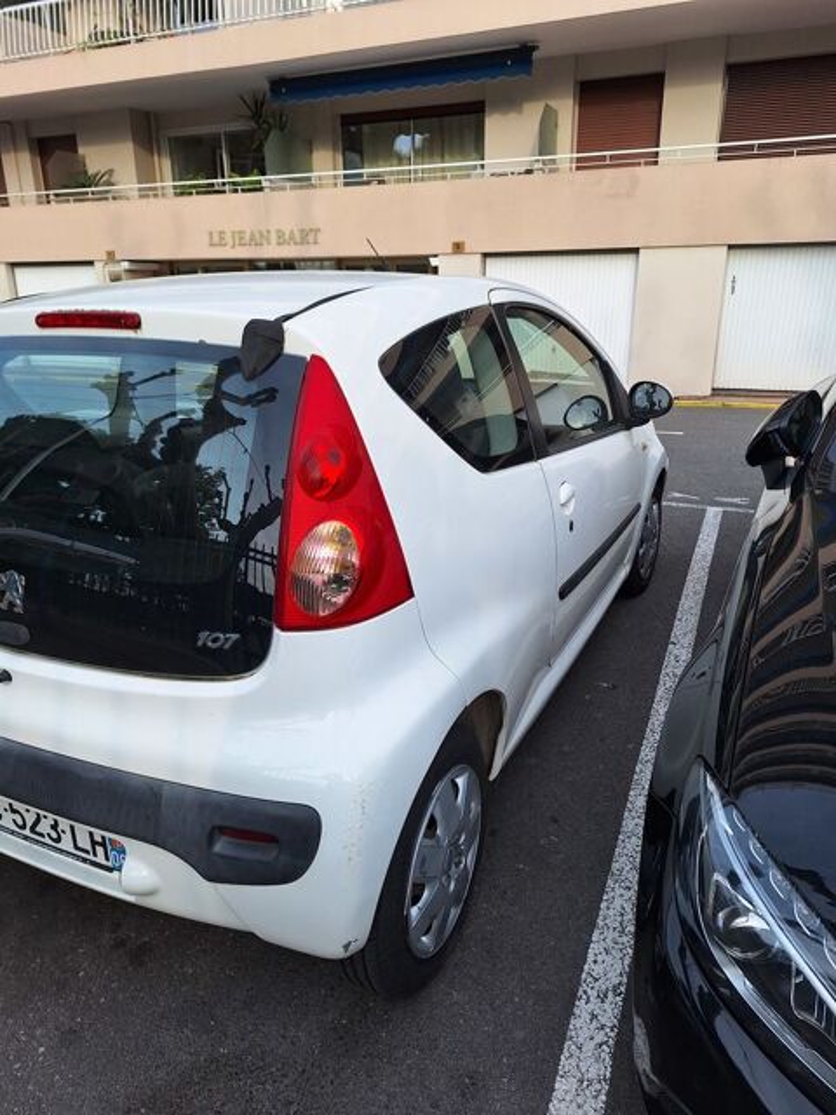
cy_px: 558
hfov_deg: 58.9
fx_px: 741
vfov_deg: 73.9
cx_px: 418
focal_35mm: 23
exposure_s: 1/589
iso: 40
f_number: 1.8
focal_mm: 5.54
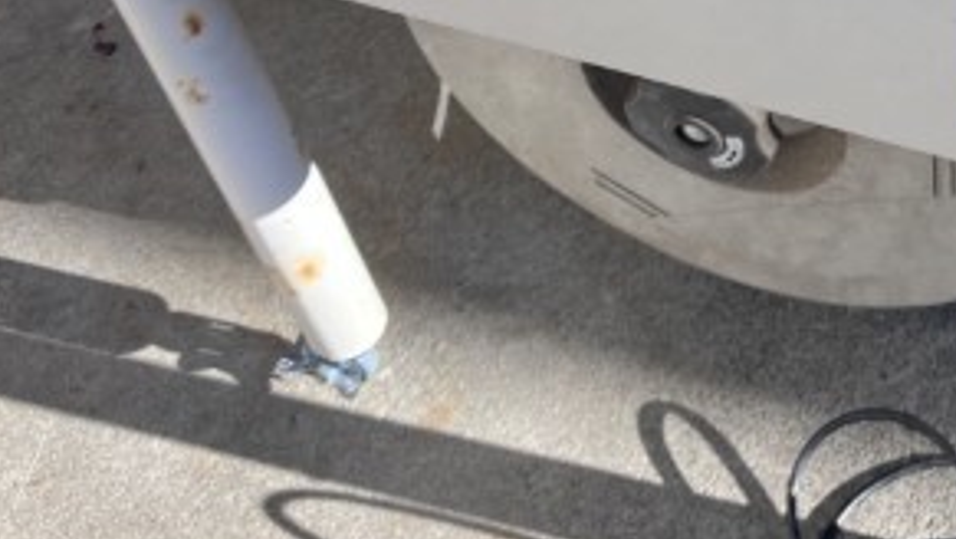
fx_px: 1699
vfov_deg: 17.5
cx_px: 821
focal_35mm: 67
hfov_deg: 30.3
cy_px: -30
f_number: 1.8
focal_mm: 3.99
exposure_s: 1/445
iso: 32
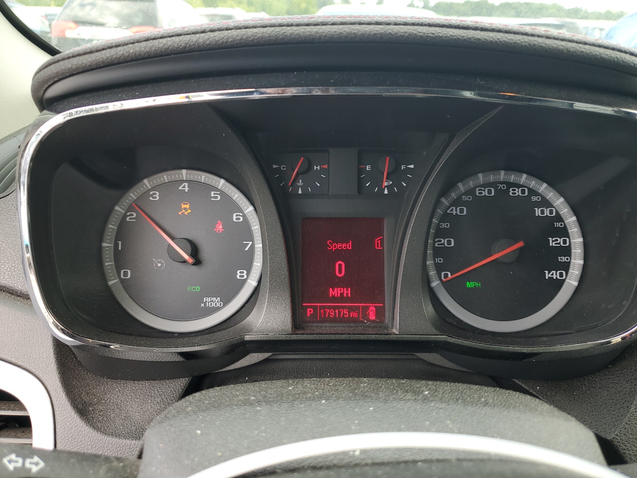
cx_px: 318
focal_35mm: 26
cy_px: 239
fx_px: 478
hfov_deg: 67.3
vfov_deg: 53.1
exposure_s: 1/175
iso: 50
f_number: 1.5
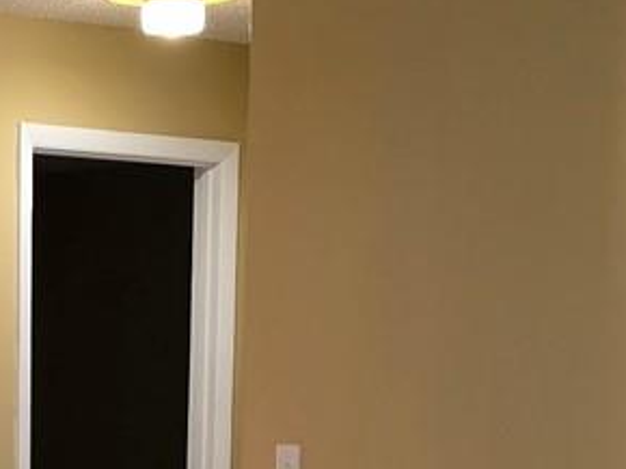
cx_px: -56
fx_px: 2295
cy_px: 871
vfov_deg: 10.8
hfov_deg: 15.2
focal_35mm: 127
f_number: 1.7
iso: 800
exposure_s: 1/120
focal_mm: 6.3
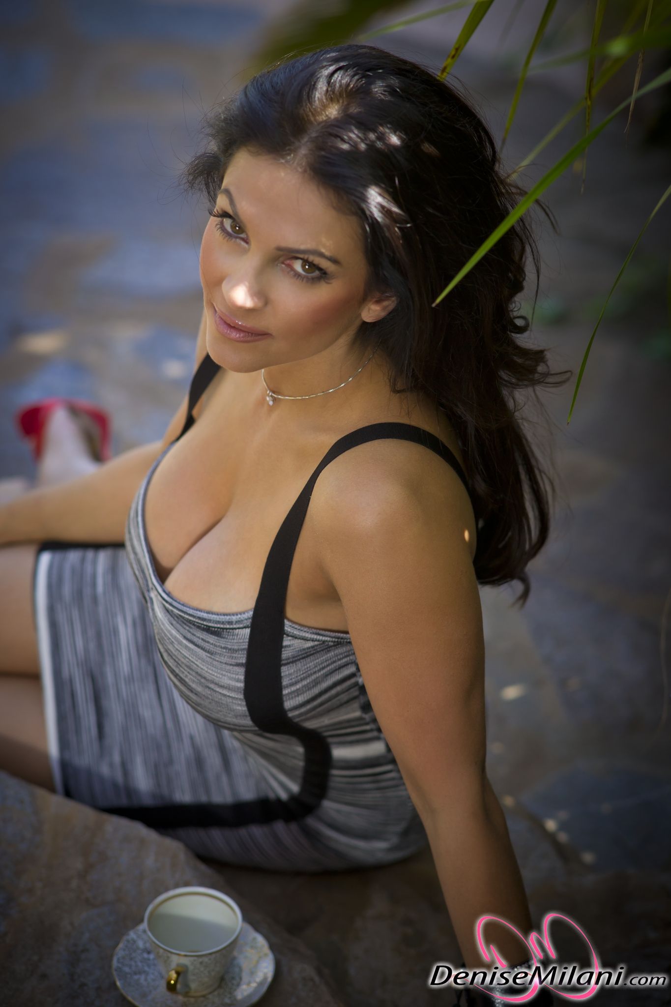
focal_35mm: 135
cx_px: 336
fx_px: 3775
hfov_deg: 10.2
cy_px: 504
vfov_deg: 15.2
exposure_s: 1/750
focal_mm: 135
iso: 320
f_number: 3.5
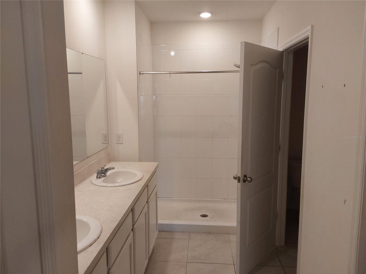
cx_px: 183
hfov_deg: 63.4
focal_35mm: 28
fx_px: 296
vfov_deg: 49.7
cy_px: 137
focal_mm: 2.91
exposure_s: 1/60
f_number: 1.9
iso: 64
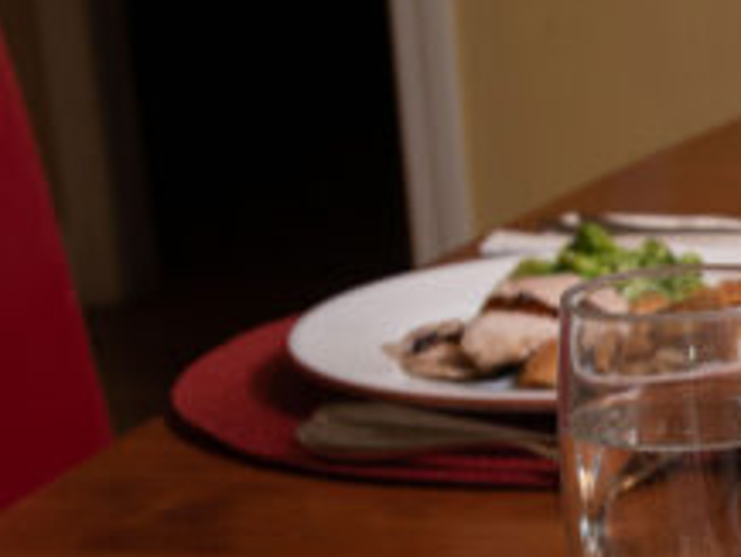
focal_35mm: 136
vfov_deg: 10.9
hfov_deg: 12.8
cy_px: 475
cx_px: 1448
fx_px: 2913
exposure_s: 1/125
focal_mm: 30
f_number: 5.6
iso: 400
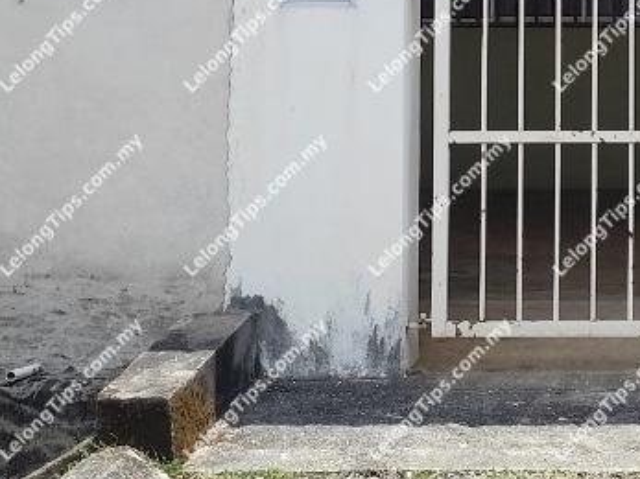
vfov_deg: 15.0
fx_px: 1700
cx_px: 703
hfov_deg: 20.3
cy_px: -219
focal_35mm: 92
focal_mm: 6.14
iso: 50
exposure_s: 1/742
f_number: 1.65
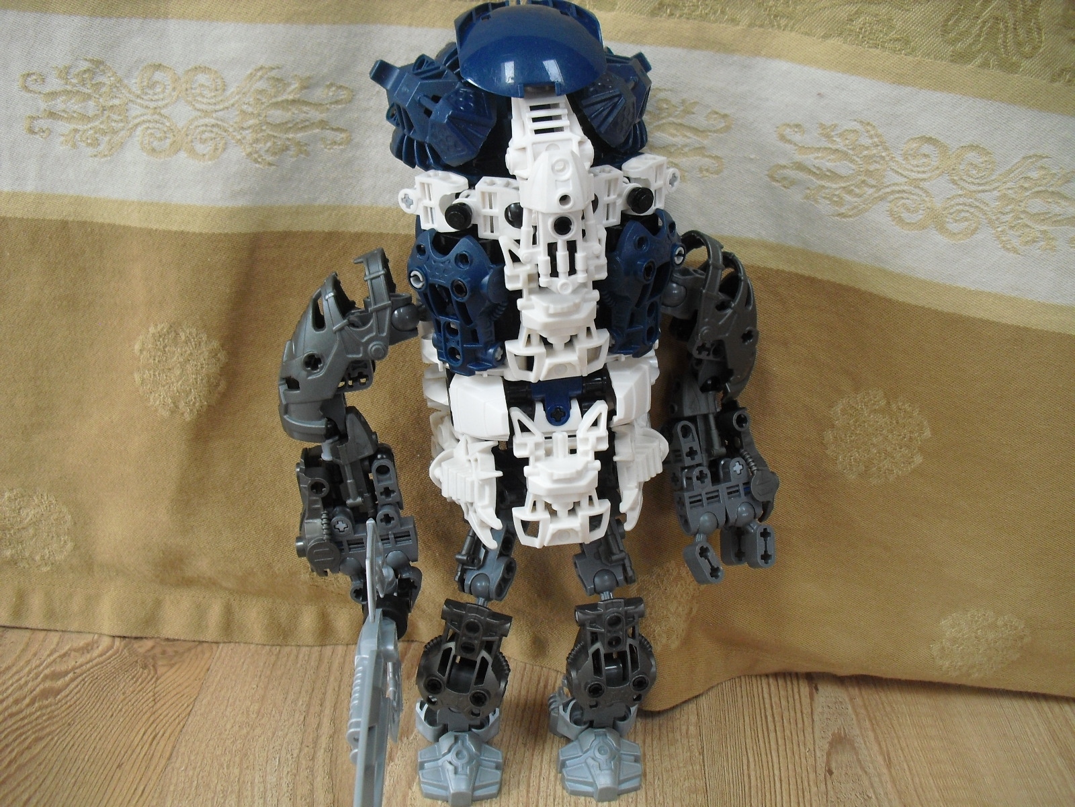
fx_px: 1118
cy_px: 404
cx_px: 538
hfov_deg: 51.4
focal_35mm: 36
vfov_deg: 39.7
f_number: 3.1
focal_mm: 6.3
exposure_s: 1/80
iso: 200
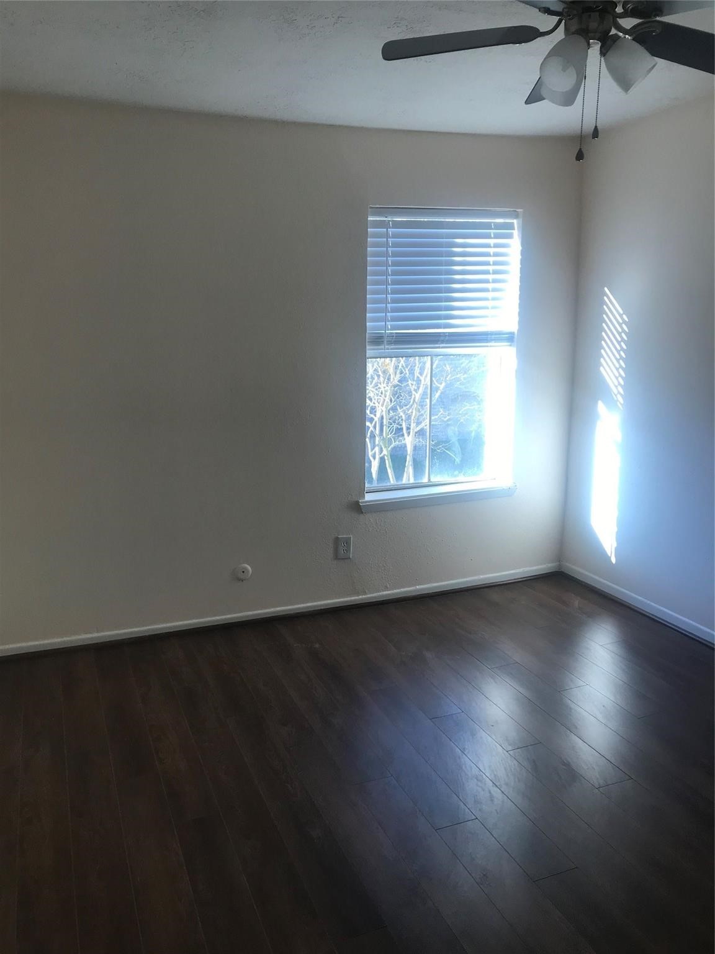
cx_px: 358
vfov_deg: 63.4
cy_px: 477
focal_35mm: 28
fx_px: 771
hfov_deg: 49.7
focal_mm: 3.99
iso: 25
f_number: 1.8
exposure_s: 1/120
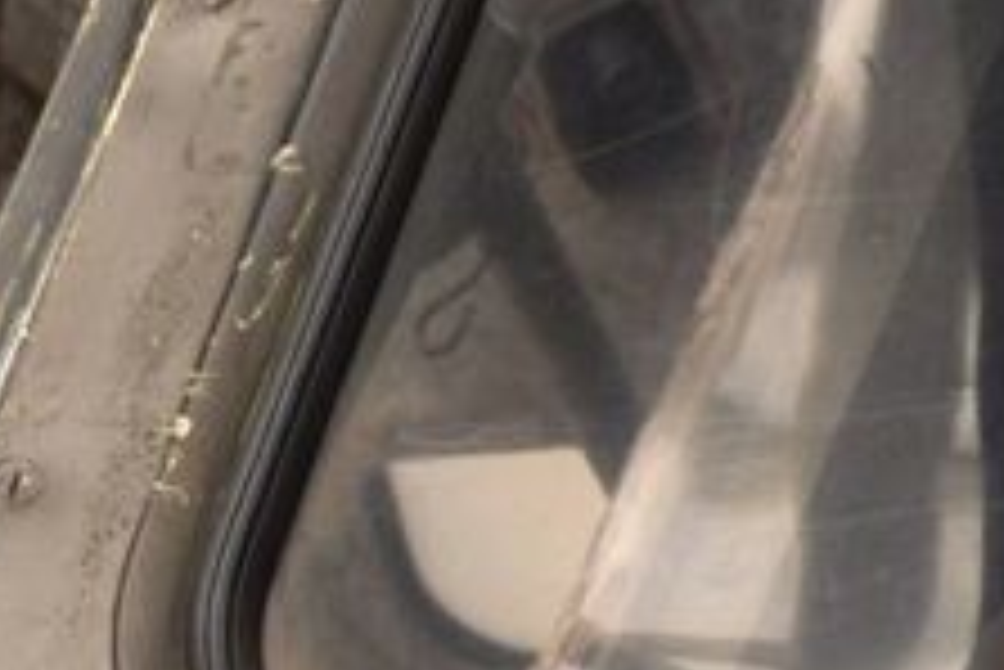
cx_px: 2098
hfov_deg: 7.2
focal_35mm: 276
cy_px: 688
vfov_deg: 5.0
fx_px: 7702
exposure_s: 1/200
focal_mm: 32
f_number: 7.1
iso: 400
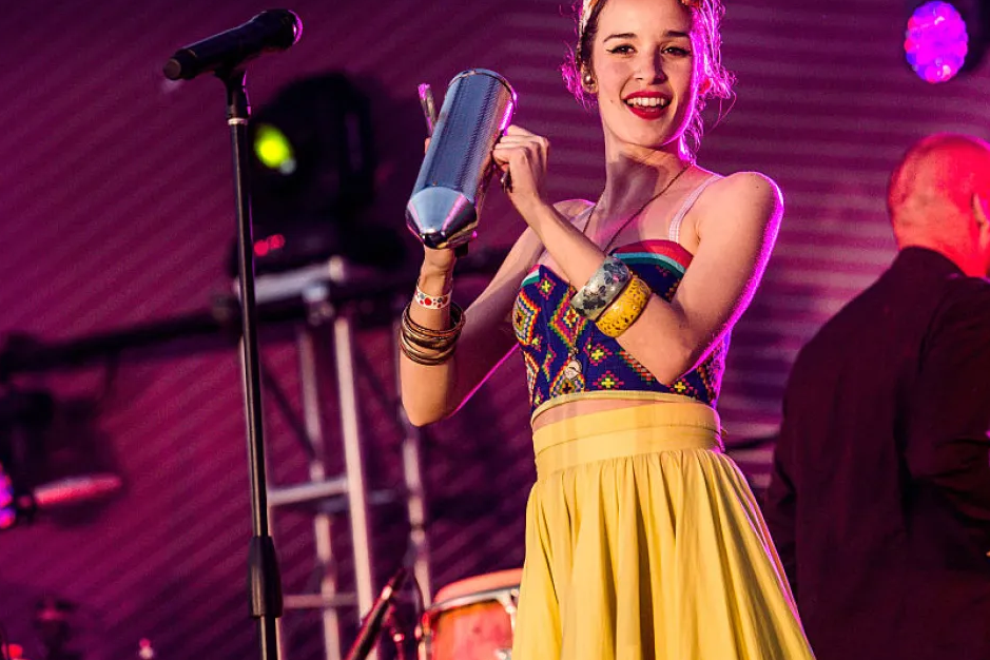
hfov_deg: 10.4
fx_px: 5445
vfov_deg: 6.9
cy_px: 269
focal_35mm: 198
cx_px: 511
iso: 1600
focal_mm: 155
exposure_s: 1/400
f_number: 5
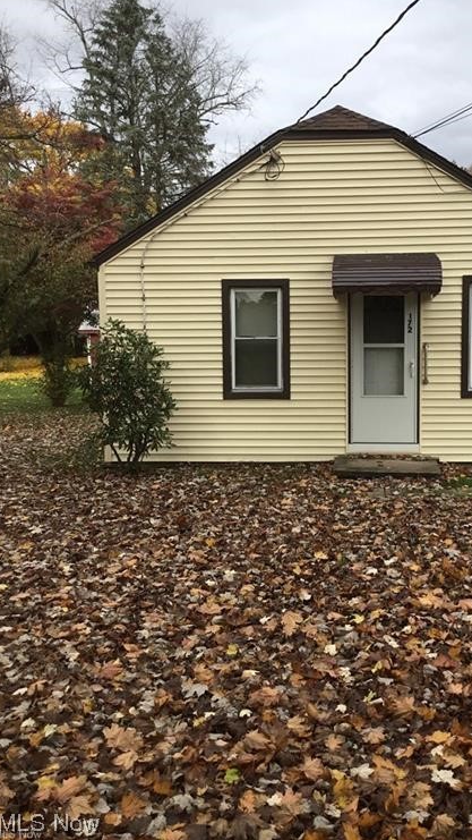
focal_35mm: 35
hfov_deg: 33.4
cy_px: 407
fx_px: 778
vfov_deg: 56.6
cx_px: 317
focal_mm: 3.3
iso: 25
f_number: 2.4
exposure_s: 1/673
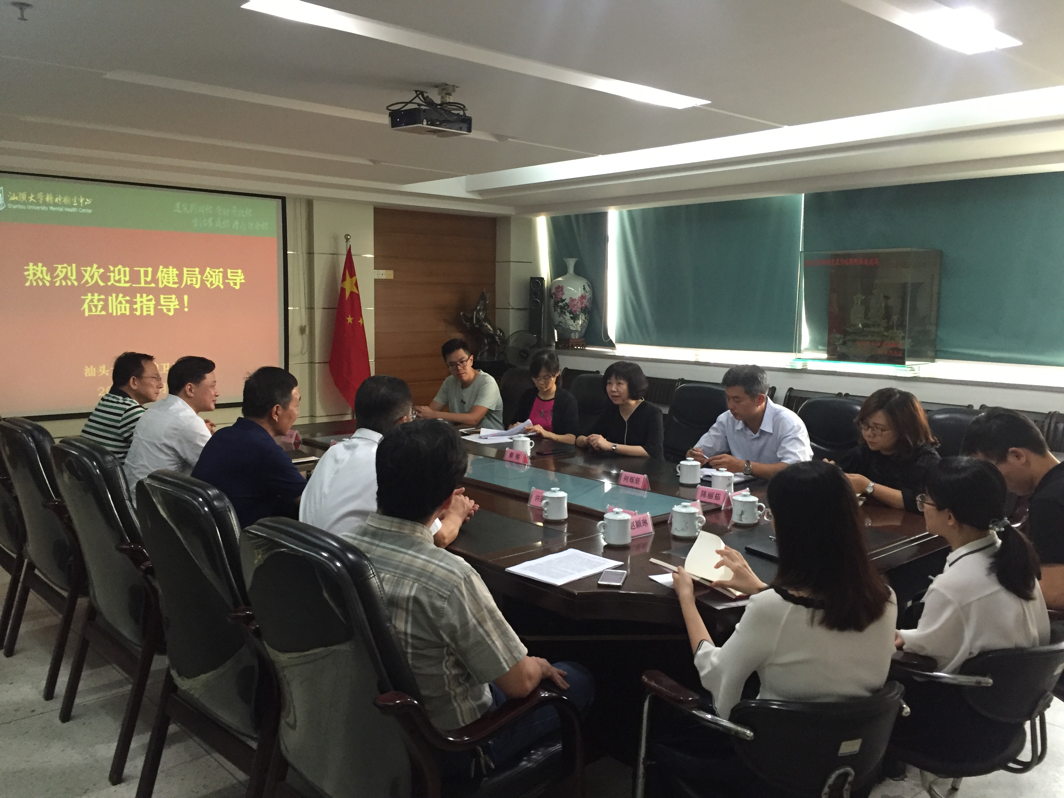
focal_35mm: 29
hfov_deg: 61.7
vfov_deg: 48.2
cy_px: 399
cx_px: 532
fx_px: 891
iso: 250
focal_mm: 4.15
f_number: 2.2
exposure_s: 1/33
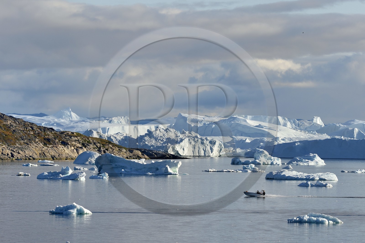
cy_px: 122
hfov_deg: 7.4
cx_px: 182
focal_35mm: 280
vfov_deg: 4.9
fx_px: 2838
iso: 200
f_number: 9
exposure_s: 1/640
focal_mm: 280
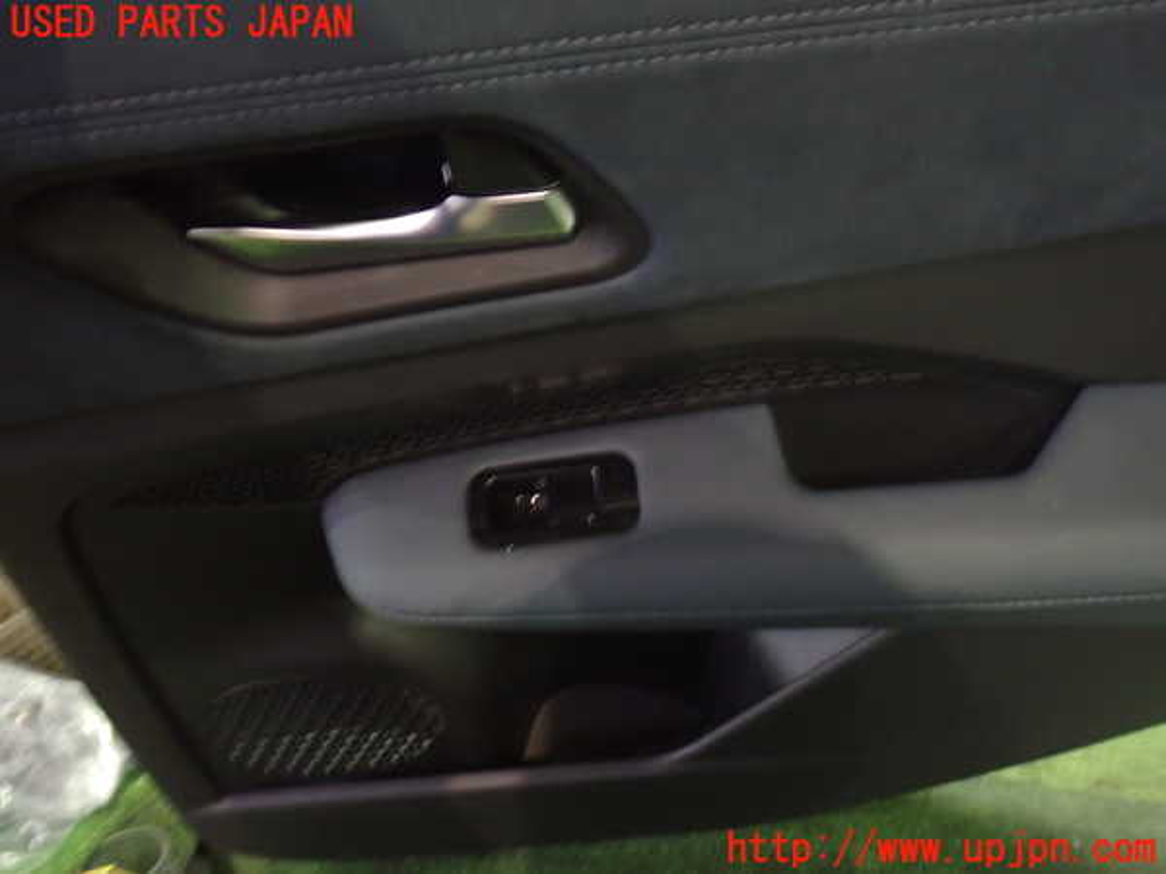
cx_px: 583
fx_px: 1011
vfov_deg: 46.8
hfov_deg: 60.0
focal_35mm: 30
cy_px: 437
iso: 800
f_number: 2.3
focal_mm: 5.4
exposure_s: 1/10
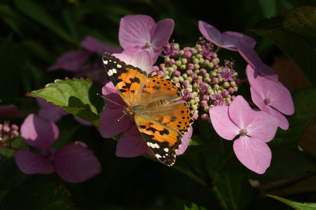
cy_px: 105
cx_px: 158
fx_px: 1052
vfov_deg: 11.4
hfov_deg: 17.1
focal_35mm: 120
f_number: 10
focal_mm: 80
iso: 100
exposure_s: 1/250
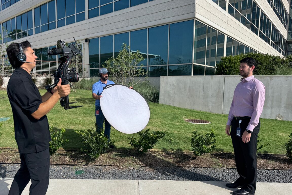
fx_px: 211
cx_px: 144
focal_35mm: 26
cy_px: 106
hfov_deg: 69.4
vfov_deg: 49.5
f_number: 1.78
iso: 80
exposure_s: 1/4049
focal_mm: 6.76
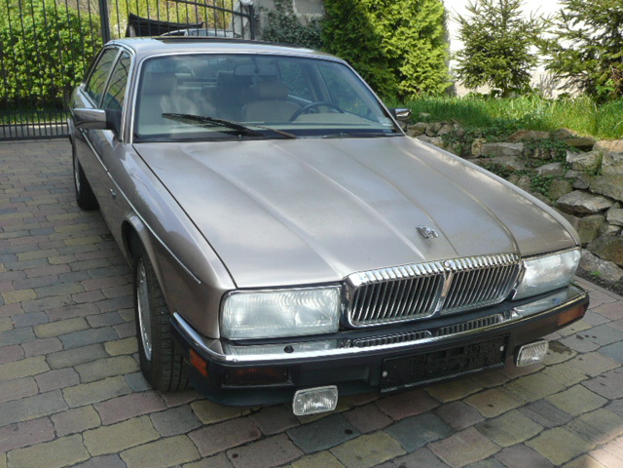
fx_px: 612
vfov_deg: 41.8
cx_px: 312
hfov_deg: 54.0
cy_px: 234
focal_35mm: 34
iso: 100
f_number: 3.3
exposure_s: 1/400
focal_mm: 4.6
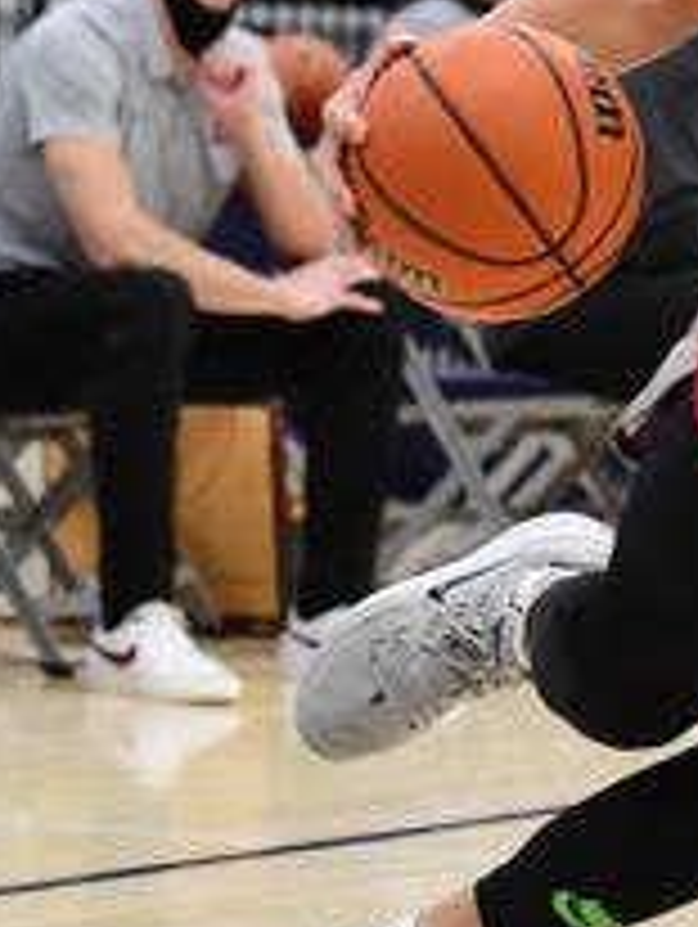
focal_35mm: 294
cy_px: 153
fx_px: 7888
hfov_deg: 5.0
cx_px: 820
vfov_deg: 6.7
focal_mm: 70
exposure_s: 1/1000
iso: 4000
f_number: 3.2
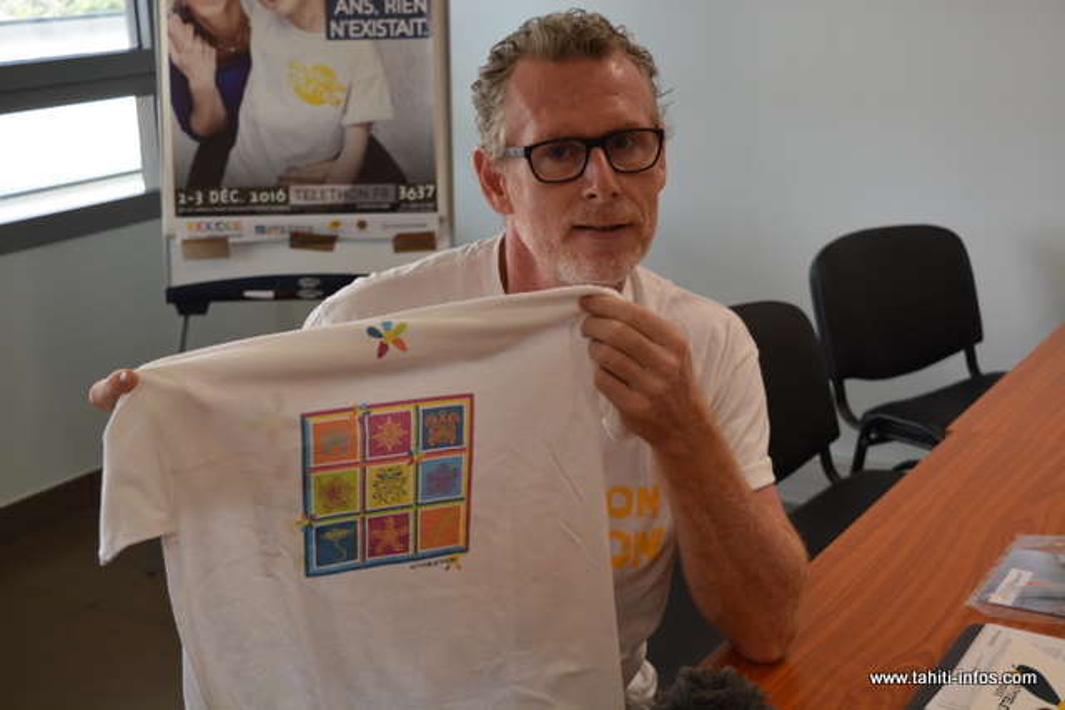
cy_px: 355
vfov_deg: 25.8
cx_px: 532
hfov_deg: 37.8
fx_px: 1553
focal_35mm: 52
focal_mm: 35
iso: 400
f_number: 5.6
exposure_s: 1/60
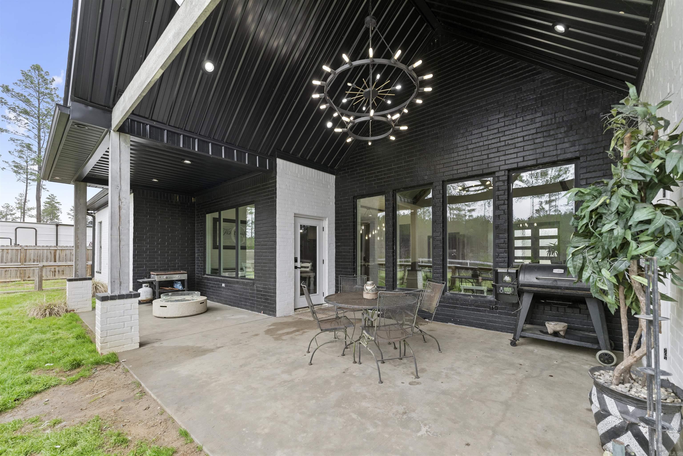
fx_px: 266
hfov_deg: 104.3
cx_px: 342
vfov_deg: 81.2
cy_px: 228
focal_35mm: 14
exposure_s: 1/160
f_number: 4
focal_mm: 14
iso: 400
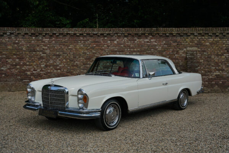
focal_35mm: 49
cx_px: 114
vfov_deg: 27.5
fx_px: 312
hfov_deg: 40.3
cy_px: 76
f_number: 5.6
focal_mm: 49.1
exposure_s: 1/400
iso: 100
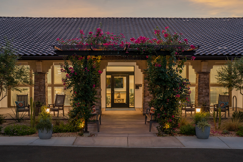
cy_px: 81
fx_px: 338
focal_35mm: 50
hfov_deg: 39.6
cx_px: 122
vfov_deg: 27.0
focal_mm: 50
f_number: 5.6
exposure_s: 1/40
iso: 500
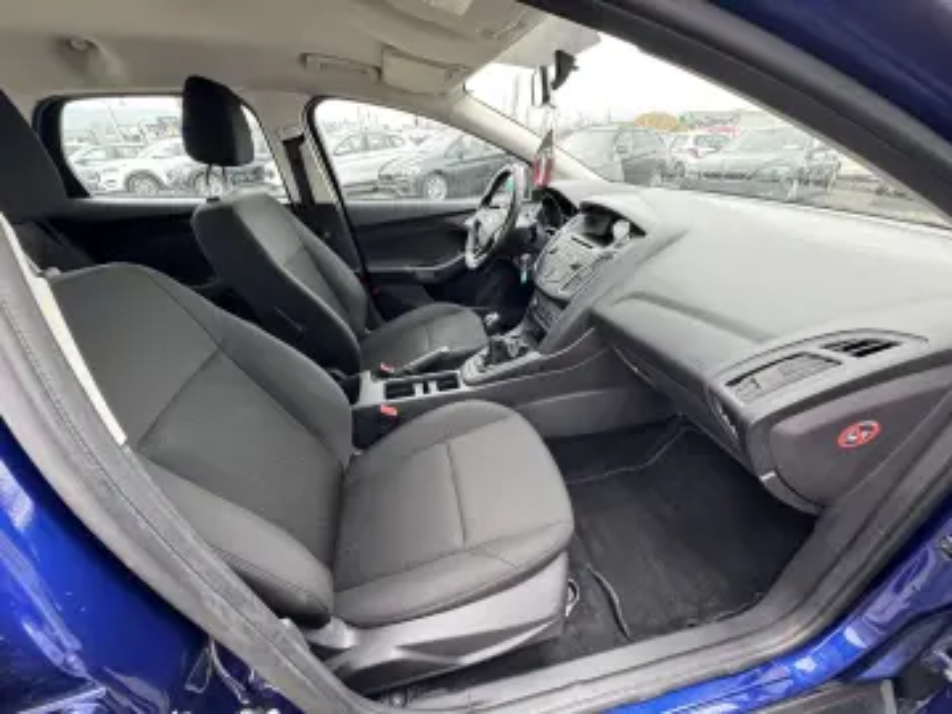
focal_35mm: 14
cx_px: 476
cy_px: 357
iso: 320
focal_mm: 2.22
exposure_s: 1/70
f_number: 2.2
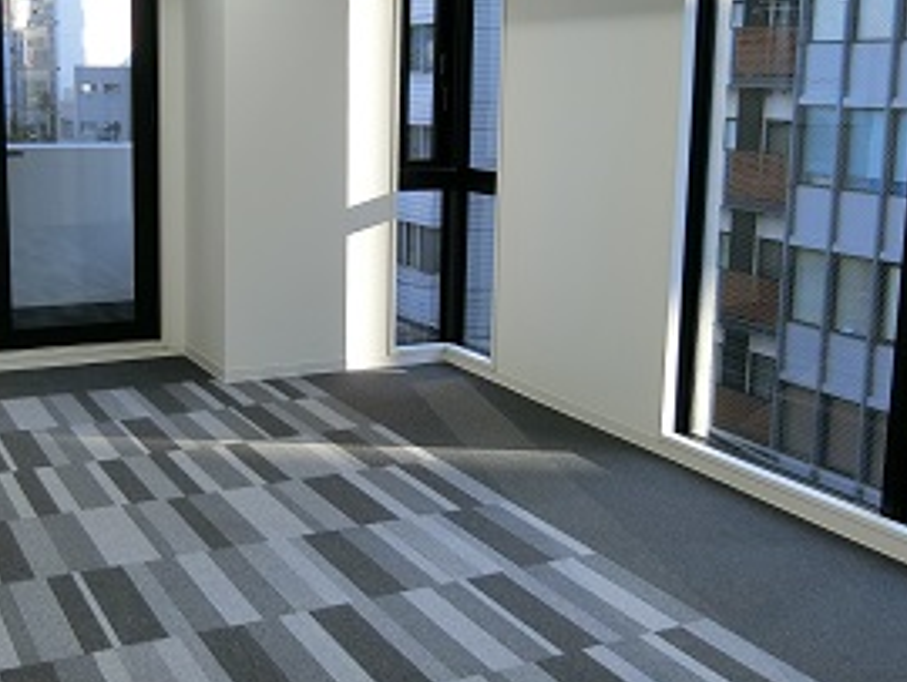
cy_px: 282
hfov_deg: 42.0
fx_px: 1180
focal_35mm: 45
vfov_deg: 32.2
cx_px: 393
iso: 80
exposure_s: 1/200
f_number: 2.7
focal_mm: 4.06
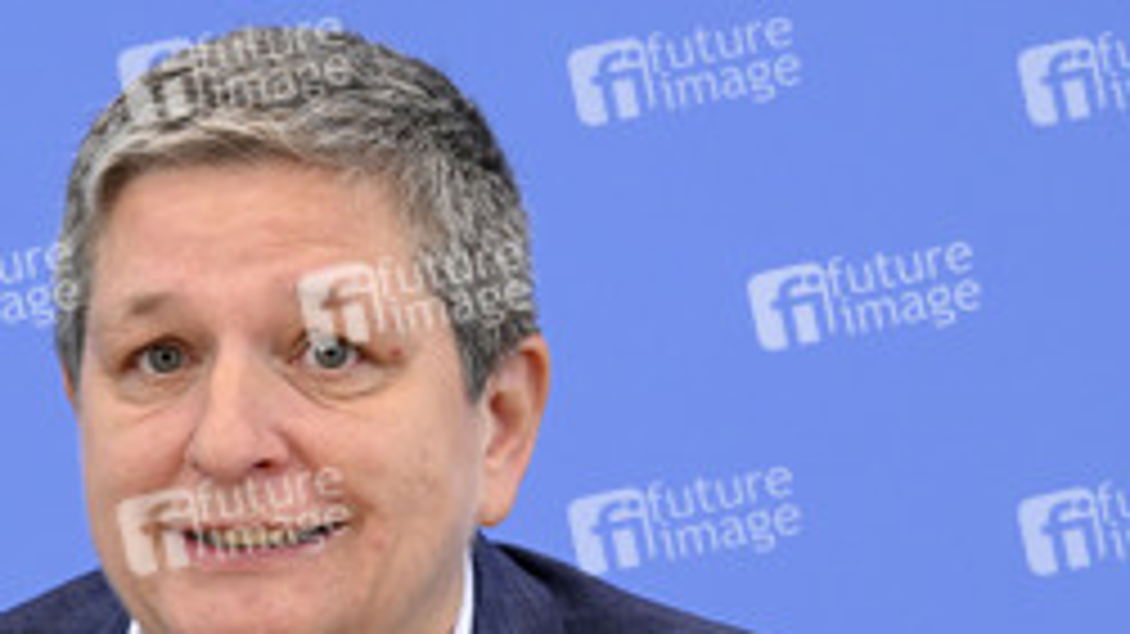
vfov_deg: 4.9
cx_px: 295
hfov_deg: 8.8
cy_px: 634
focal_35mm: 245
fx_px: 7339
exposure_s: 1/500
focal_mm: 130
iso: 4000
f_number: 6.3
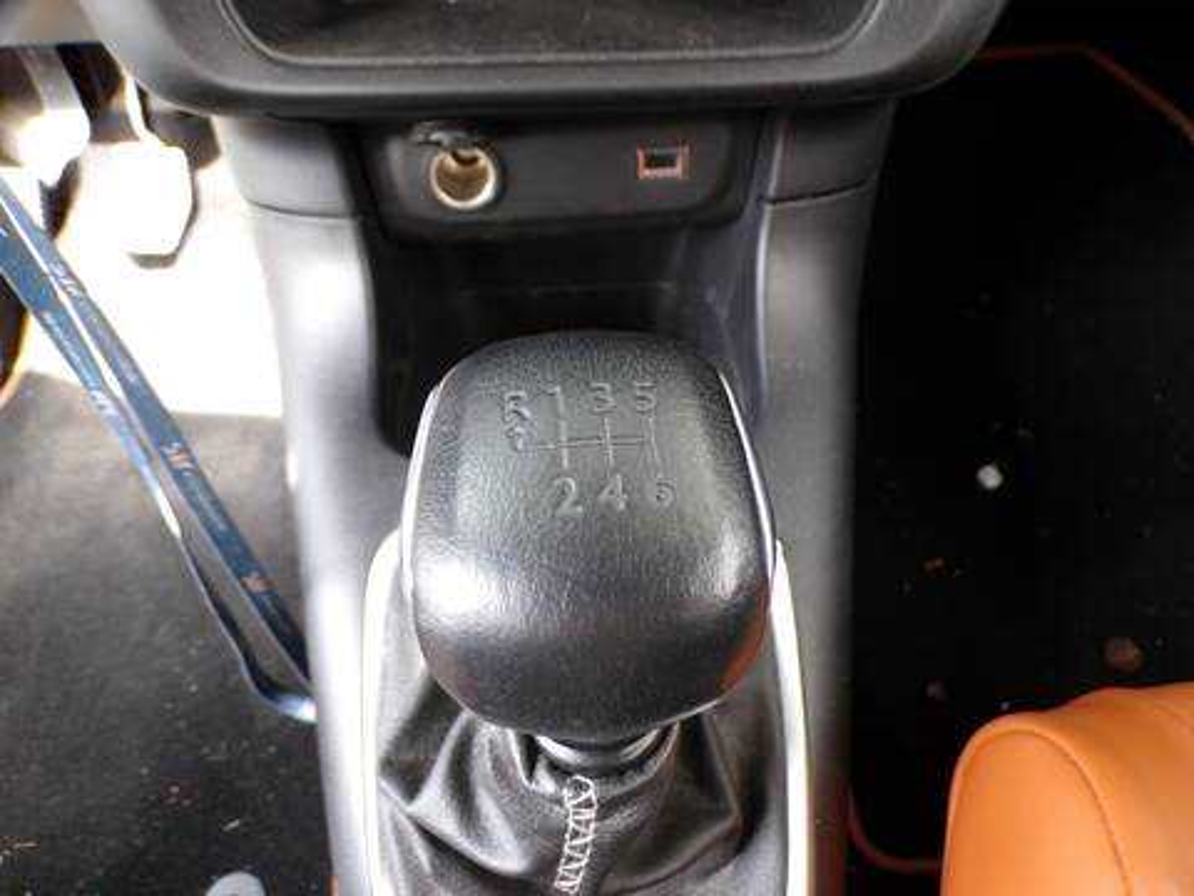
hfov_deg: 71.6
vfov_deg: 56.8
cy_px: 448
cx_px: 597
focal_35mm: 24
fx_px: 828
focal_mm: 4.3
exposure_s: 1/34
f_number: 3
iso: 143
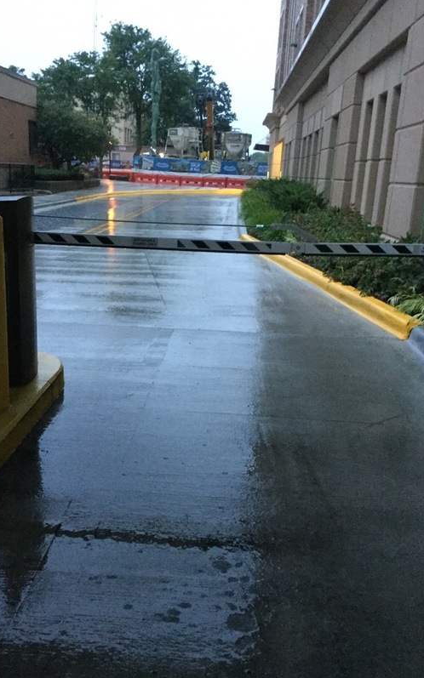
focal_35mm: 33
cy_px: 339
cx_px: 177
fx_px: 610
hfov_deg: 38.2
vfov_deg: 58.1
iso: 250
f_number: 2.4
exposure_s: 1/30
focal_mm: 3.3
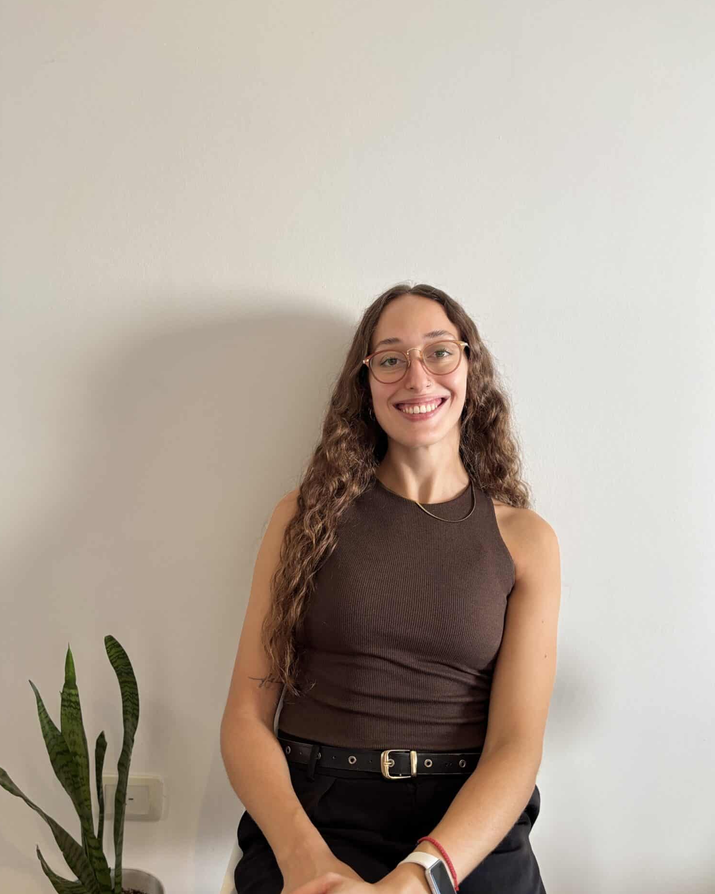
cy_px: 475
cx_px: 364
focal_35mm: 28
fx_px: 741
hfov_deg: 51.5
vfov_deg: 62.2
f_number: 1.6
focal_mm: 5.96
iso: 125
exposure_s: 1/69
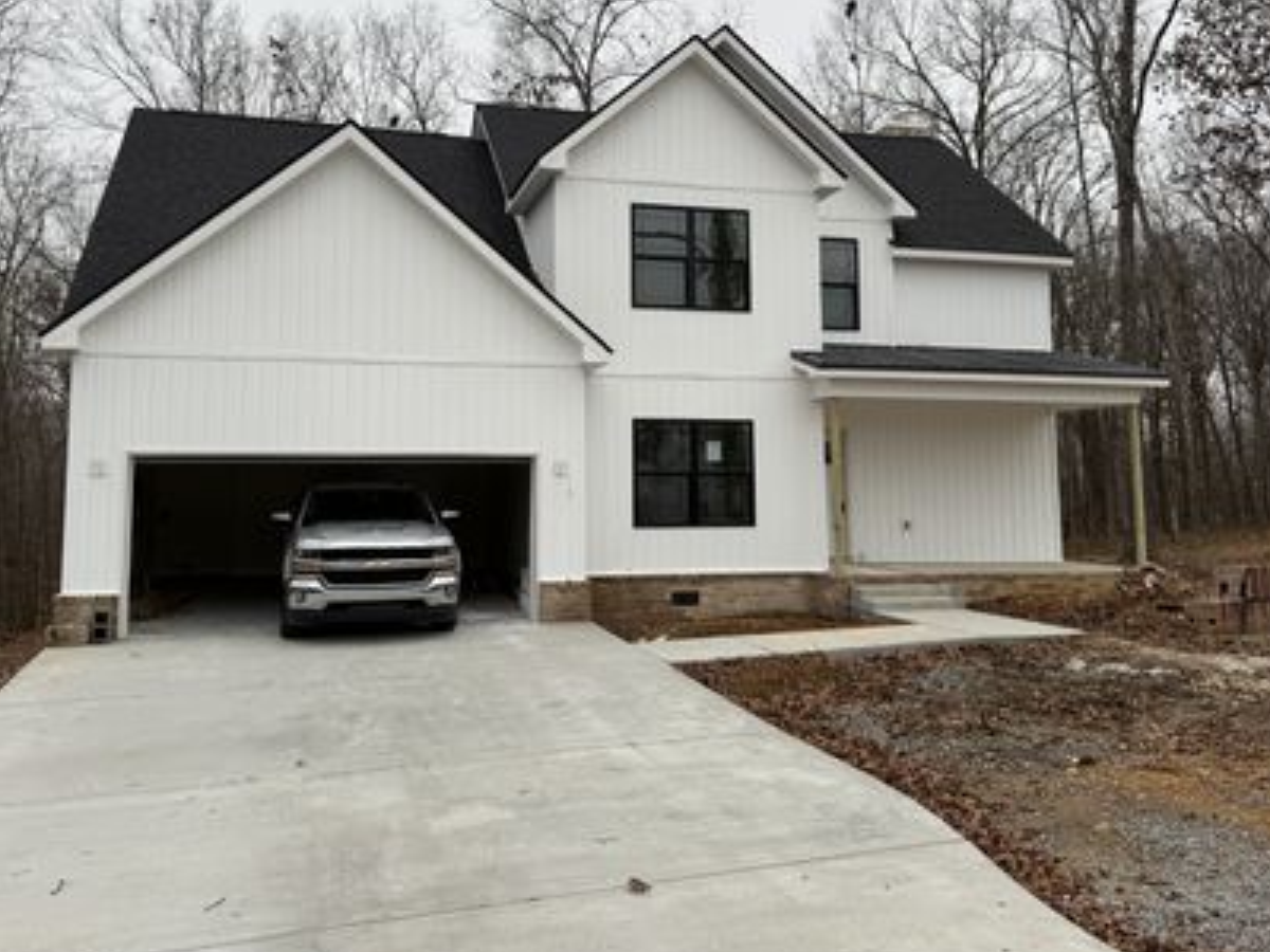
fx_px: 1101
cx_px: 587
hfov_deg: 59.9
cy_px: 376
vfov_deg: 46.5
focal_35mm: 30
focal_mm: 6.76
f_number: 1.78
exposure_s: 1/627
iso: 80
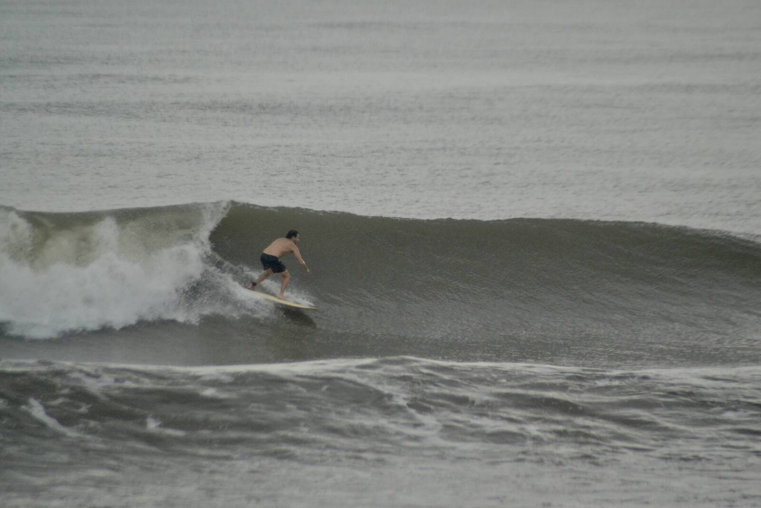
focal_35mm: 450
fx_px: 9513
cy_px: 254
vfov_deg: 3.1
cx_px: 380
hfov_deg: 4.6
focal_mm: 300
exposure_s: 1/2500
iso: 1000
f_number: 5.6
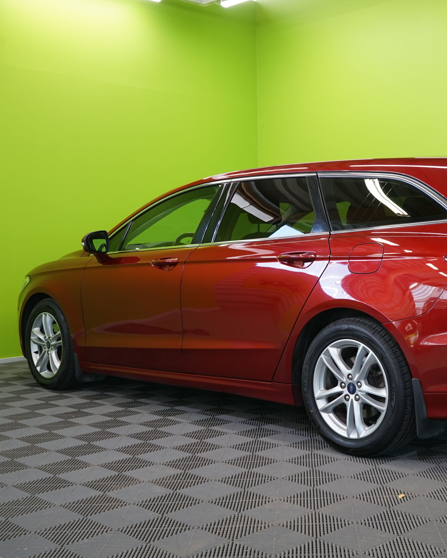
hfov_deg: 32.0
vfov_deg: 40.3
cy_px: 284
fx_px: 761
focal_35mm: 46
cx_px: 349
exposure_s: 1/30
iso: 500
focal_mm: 32
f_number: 6.3
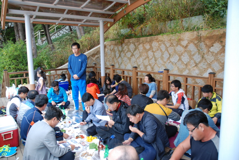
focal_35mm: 27
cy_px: 80
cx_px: 120
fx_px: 179
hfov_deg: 67.4
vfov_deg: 48.0
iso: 200
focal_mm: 18
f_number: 5.6
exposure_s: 1/40
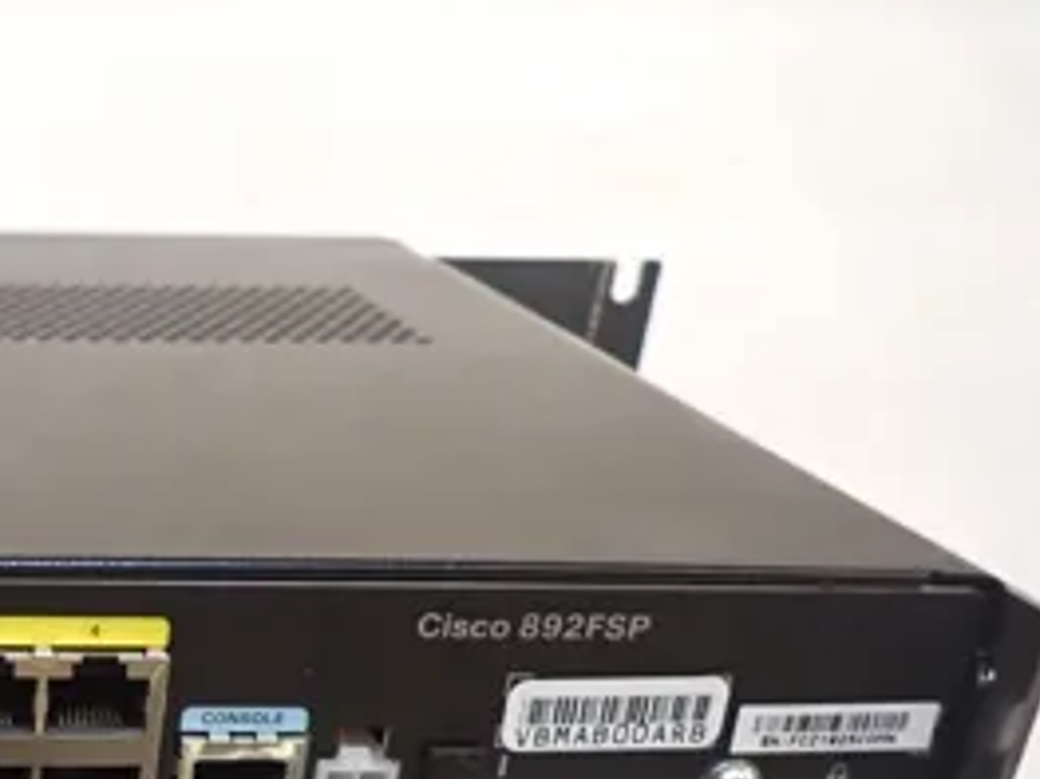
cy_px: 793
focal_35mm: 59
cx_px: -182
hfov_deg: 28.7
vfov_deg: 23.7
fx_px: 1772
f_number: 2
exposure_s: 1/30
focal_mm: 4.5
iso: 250
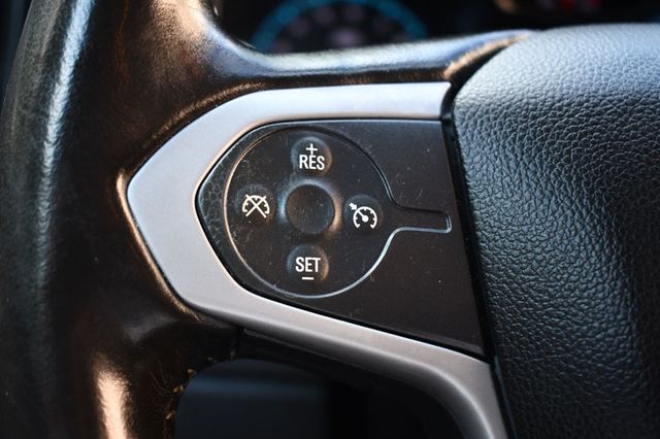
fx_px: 934
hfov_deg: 38.9
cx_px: 330
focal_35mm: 51
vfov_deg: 26.5
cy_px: 220
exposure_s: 1/125
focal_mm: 34
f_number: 4.5
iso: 1100
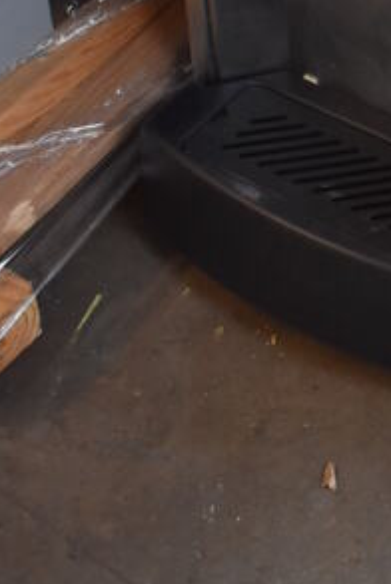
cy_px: -212
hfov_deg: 15.1
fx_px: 1365
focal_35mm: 84
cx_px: 592
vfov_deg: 21.4
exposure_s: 1/125
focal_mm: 18
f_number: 3.5
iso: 1250
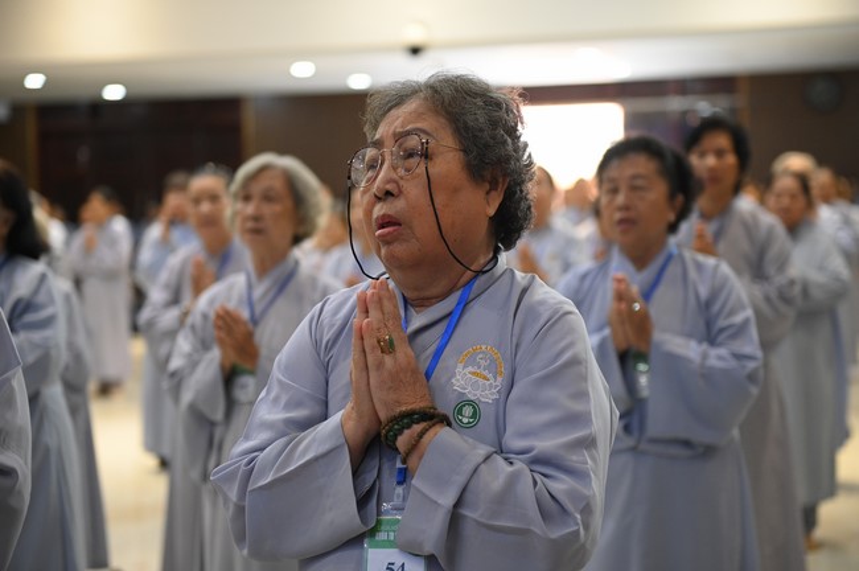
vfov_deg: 19.4
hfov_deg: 28.9
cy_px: 286
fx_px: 1669
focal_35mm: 70
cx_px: 430
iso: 2500
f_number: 3.2
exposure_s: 1/200
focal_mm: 70
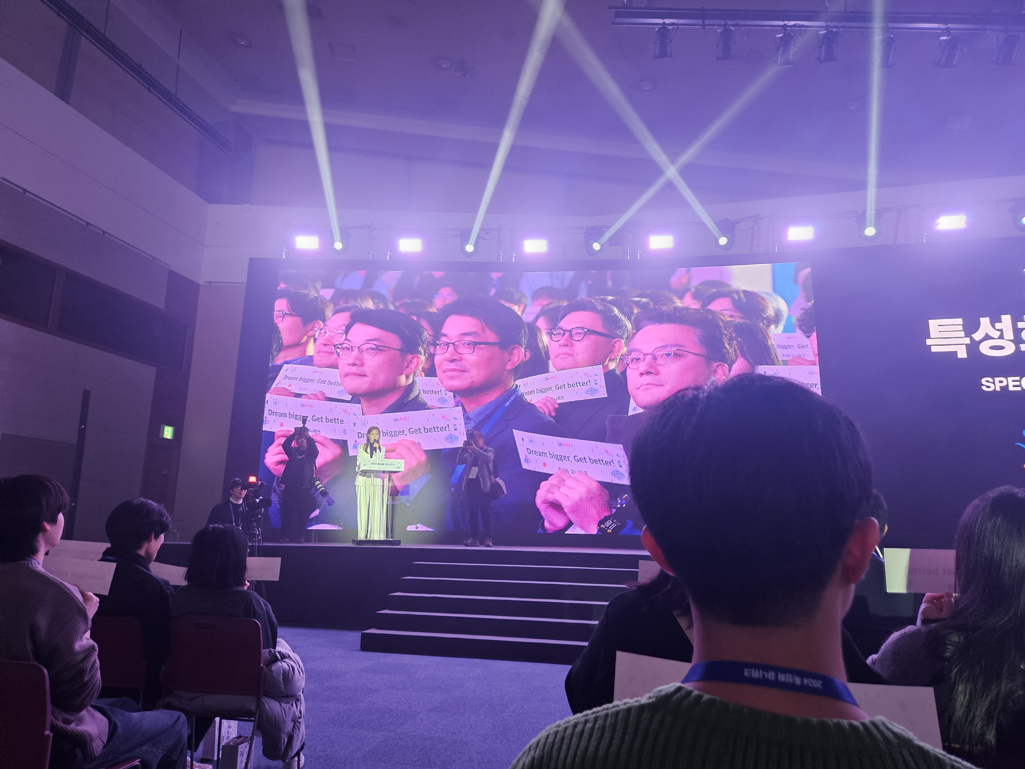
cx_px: 512
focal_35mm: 23
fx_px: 681
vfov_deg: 58.9
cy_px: 384
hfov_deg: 73.9
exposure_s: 1/138
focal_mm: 5.4
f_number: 1.8
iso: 320
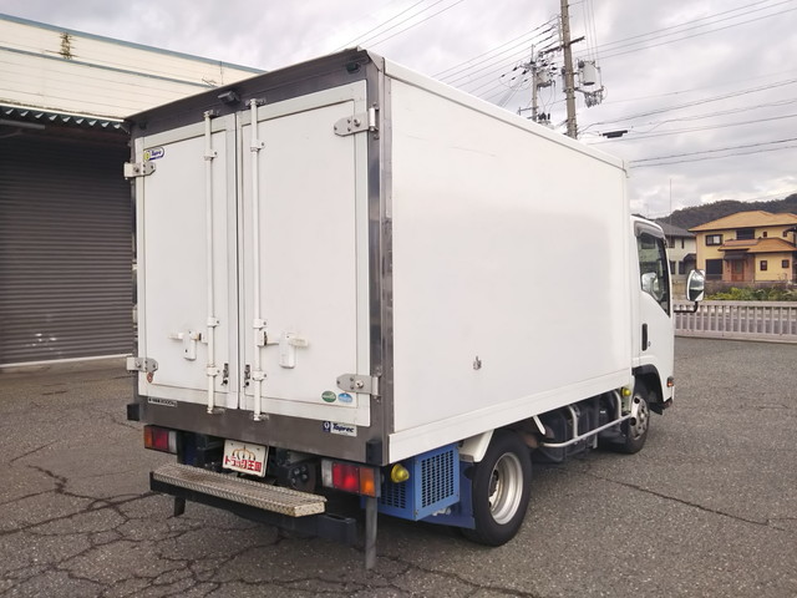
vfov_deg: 46.8
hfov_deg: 60.0
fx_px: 691
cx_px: 398
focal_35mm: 30
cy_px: 299
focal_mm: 4
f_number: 2.2
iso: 20
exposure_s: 1/432
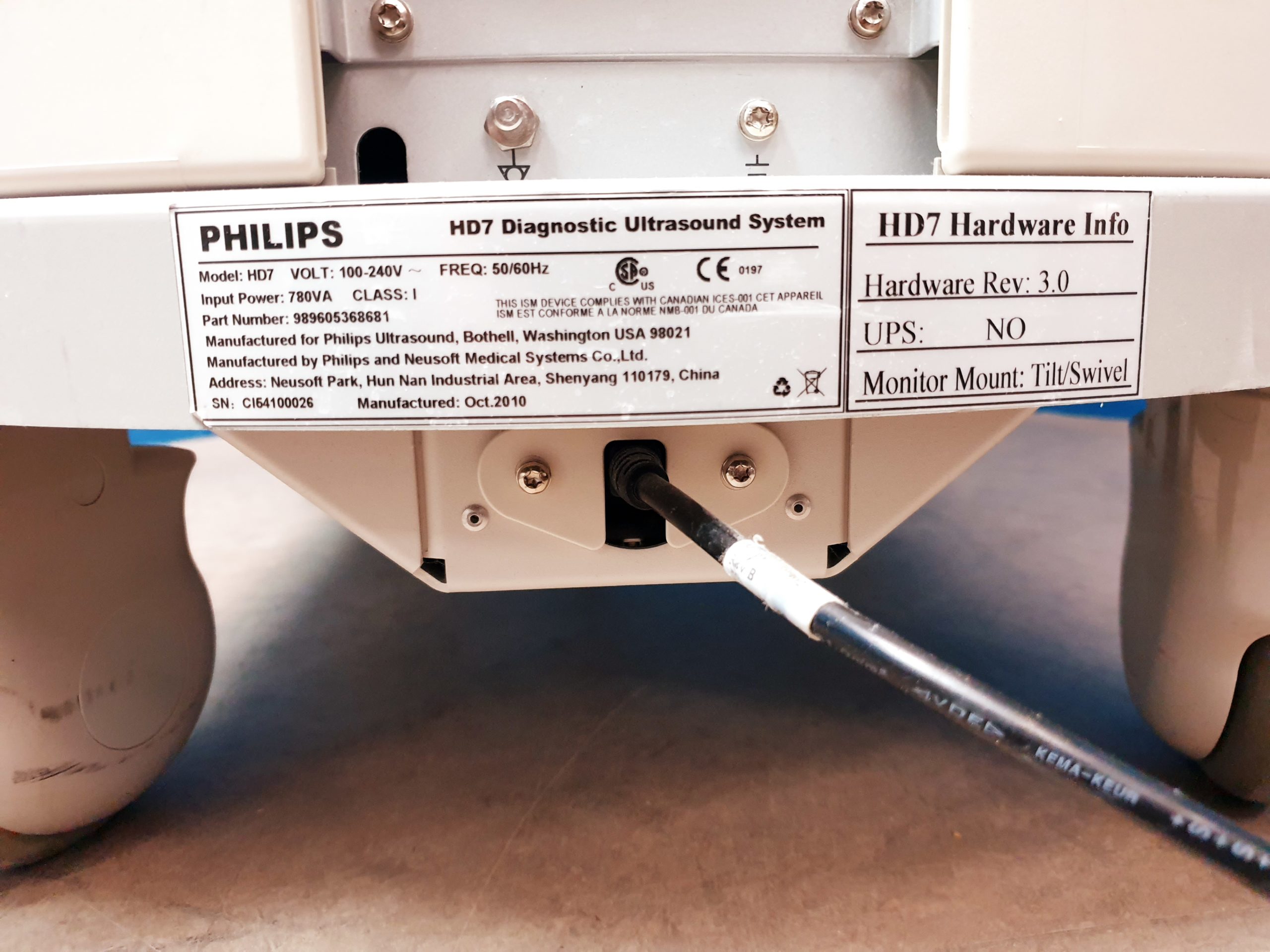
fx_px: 954
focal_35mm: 26
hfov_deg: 67.3
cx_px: 635
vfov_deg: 53.1
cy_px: 476
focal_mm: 4.3
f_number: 1.5
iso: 320
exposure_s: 1/50
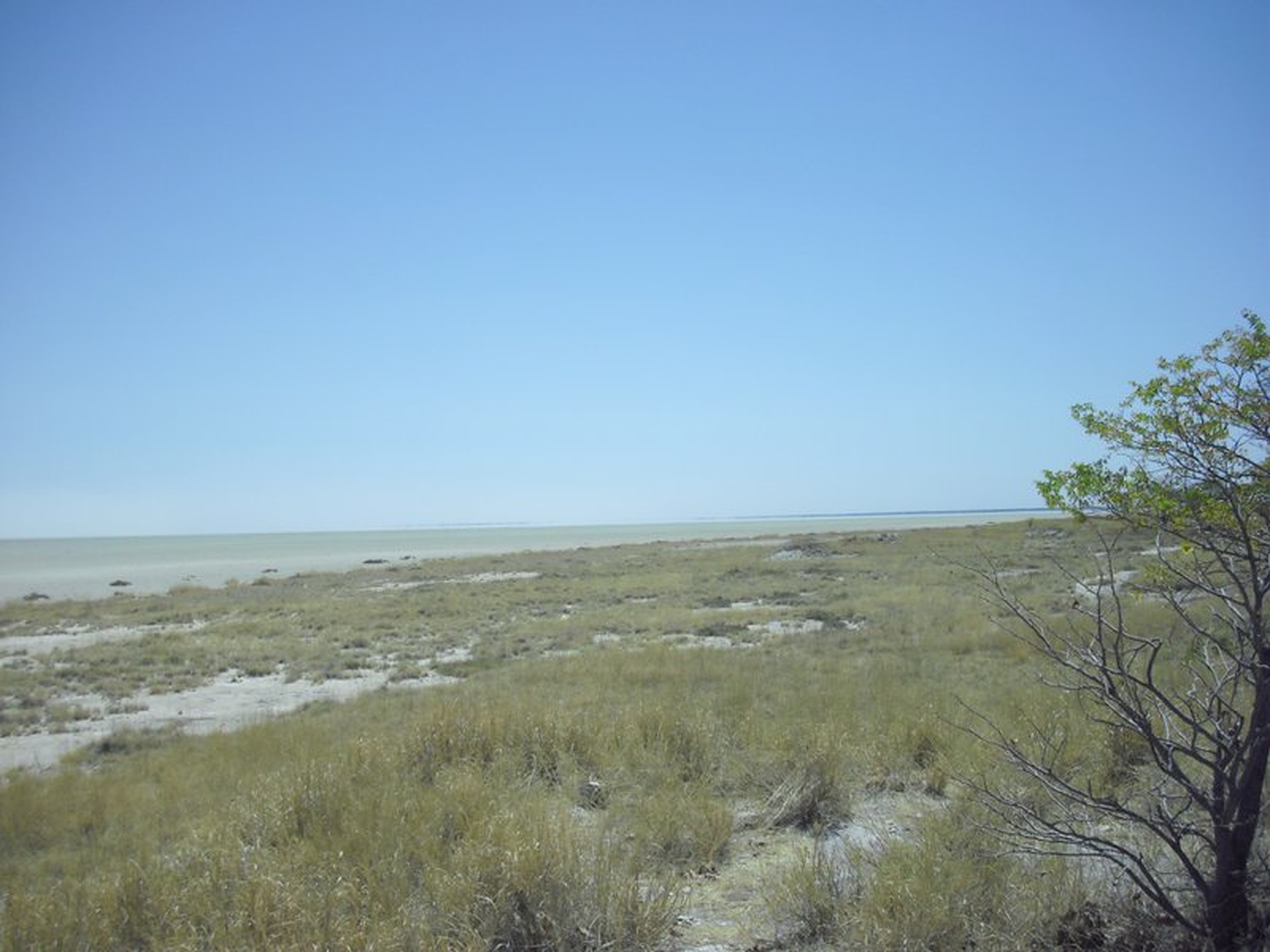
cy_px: 476
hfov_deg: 49.0
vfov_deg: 37.7
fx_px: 1394
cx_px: 635
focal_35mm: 38
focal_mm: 6.2
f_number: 8
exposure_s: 1/500
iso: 100
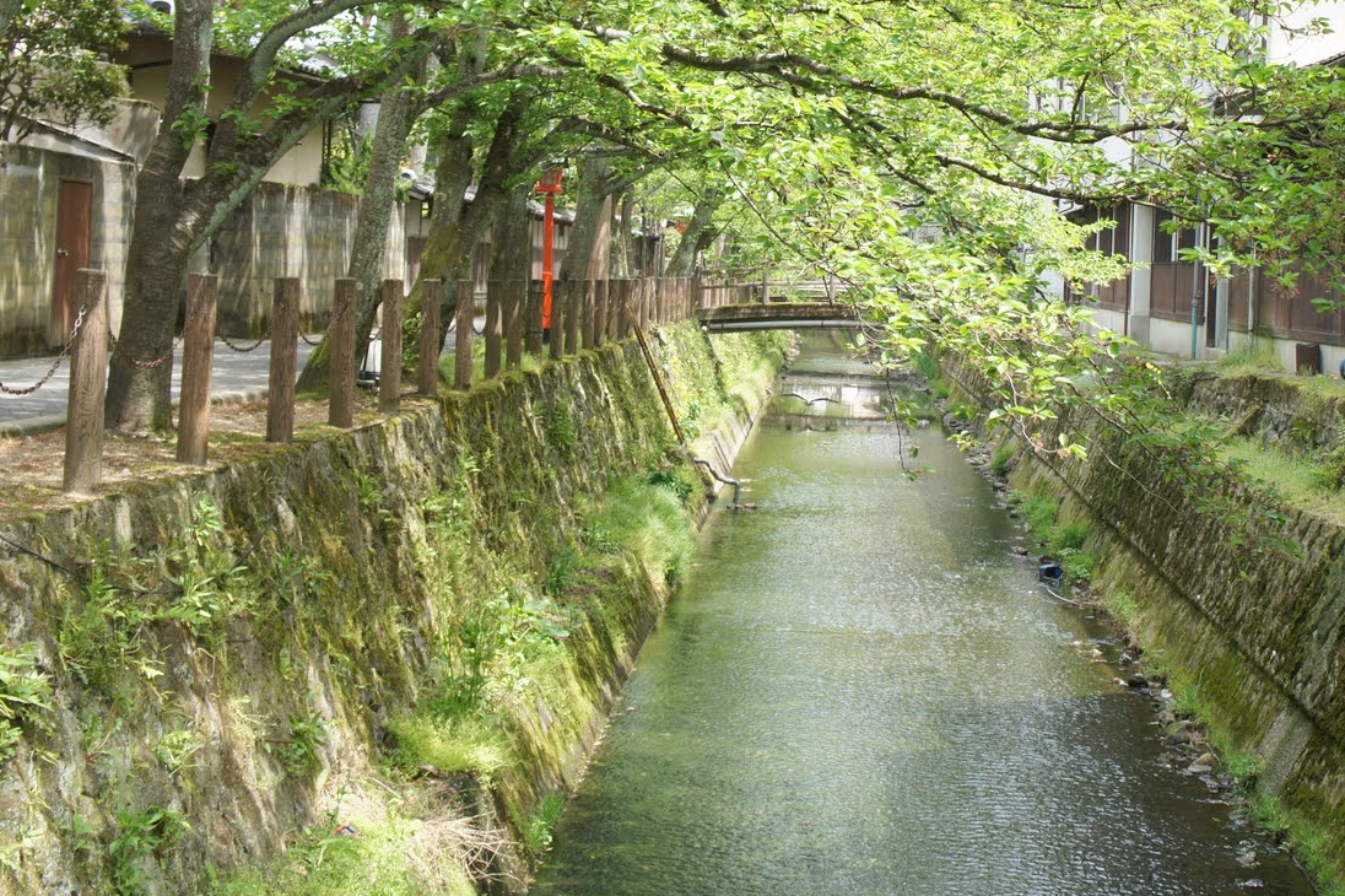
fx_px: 2044
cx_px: 911
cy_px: 256
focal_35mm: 55
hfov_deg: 36.0
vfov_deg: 24.5
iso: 200
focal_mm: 25
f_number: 6.3
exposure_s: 1/125
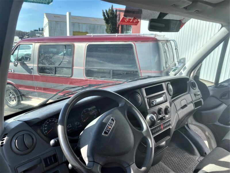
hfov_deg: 67.3
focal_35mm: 26
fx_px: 173
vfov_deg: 53.1
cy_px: 86
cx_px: 115
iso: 32
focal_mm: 4.25
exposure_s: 1/998
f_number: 1.8
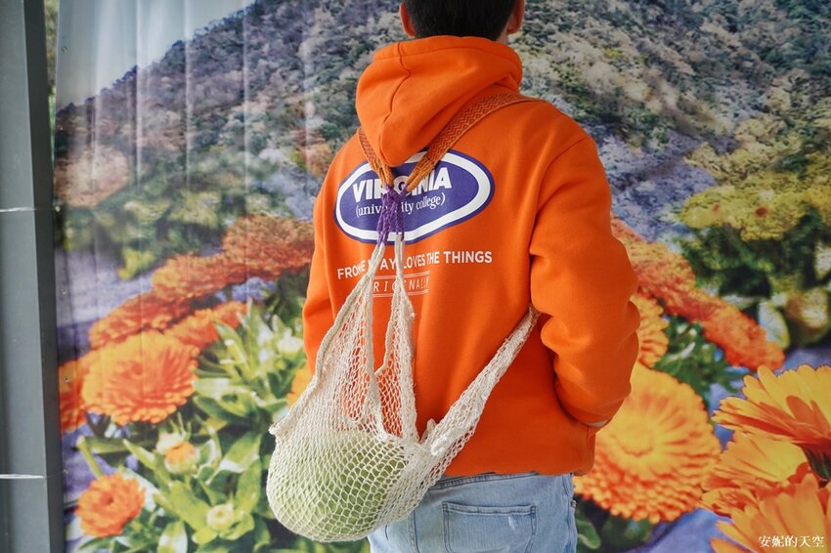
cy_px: 276
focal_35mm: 48
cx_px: 416
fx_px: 1108
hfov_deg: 41.1
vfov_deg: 28.1
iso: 640
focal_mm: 32
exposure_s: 1/250
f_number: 4.5
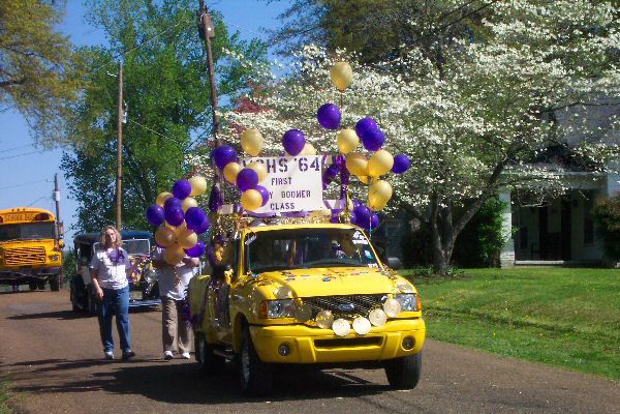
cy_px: 207
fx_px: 1808
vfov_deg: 13.0
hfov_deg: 19.5
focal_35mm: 105
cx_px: 310
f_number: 13
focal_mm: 21.2
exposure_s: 1/90
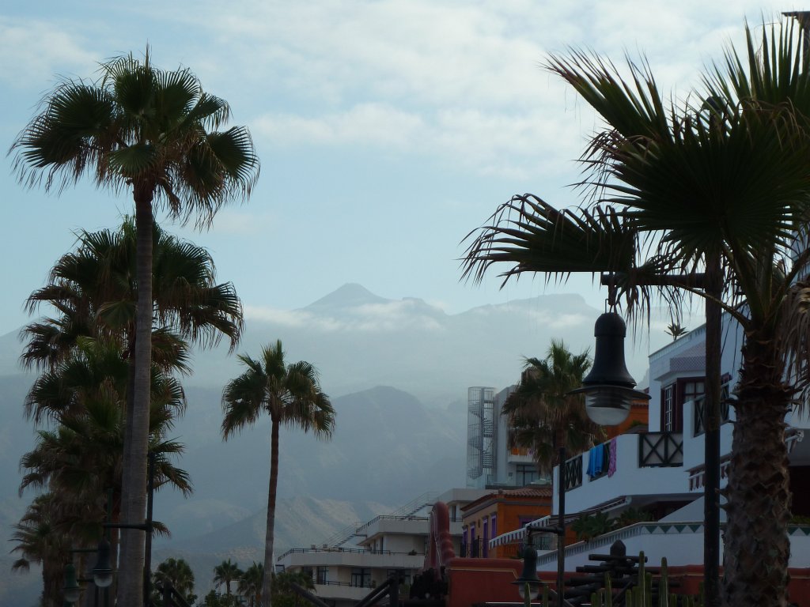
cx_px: 405
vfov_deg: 10.8
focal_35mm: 137
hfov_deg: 14.4
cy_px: 304
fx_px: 3206
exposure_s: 1/400
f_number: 4.5
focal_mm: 22.5
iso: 80
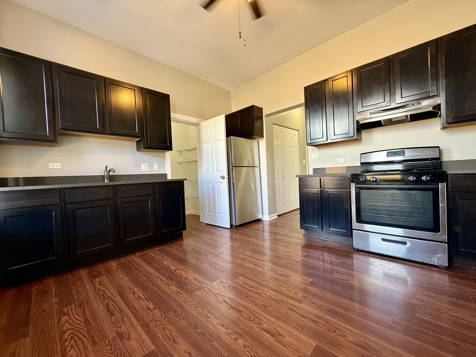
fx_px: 193
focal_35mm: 14
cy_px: 178
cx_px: 238
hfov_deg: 102.1
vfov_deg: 85.7
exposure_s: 1/99
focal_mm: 2.22
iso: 200
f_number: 2.2
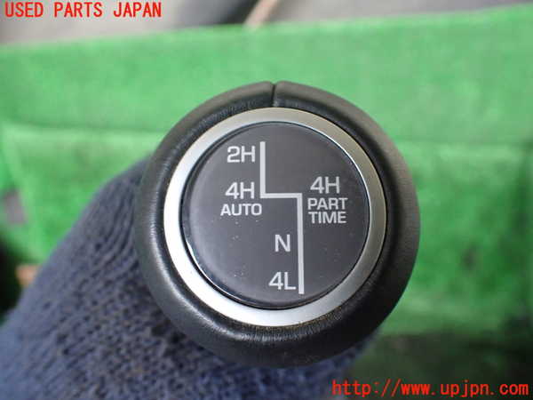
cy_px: 200
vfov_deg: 46.8
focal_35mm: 30
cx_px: 266
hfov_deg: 60.0
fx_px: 462
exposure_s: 1/125
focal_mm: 5.4
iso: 800
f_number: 2.3
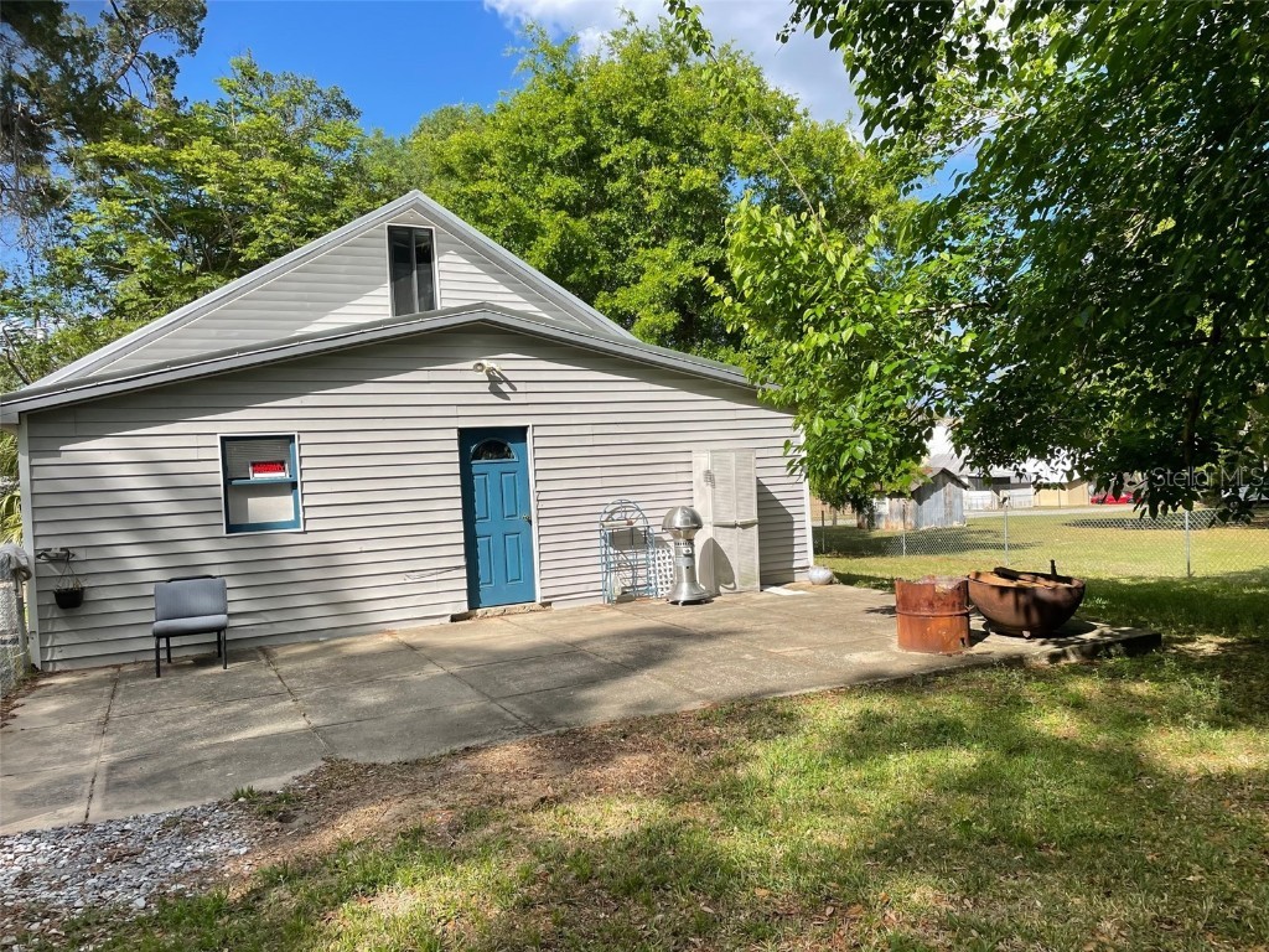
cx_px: 634
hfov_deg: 67.3
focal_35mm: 26
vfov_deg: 53.1
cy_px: 476
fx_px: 953
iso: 32
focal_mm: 4.2
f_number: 1.6
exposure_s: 1/2681
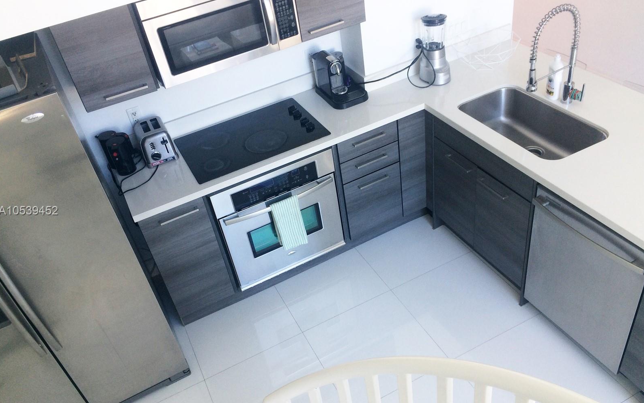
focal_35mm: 31
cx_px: 321
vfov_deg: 40.6
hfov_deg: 61.2
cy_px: 211
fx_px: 544
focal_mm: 4.15
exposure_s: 1/60
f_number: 2.2
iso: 50
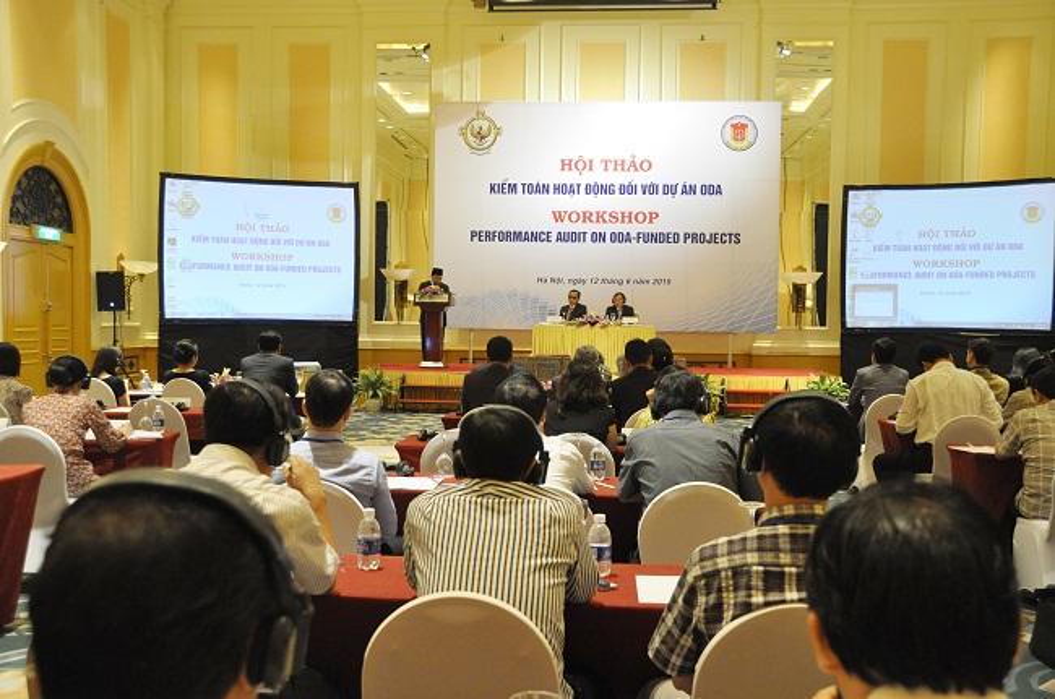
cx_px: 528
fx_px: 1053
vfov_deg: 36.7
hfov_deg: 53.2
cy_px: 350
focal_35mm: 36
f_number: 3.8
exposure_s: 1/60
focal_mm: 24
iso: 1600
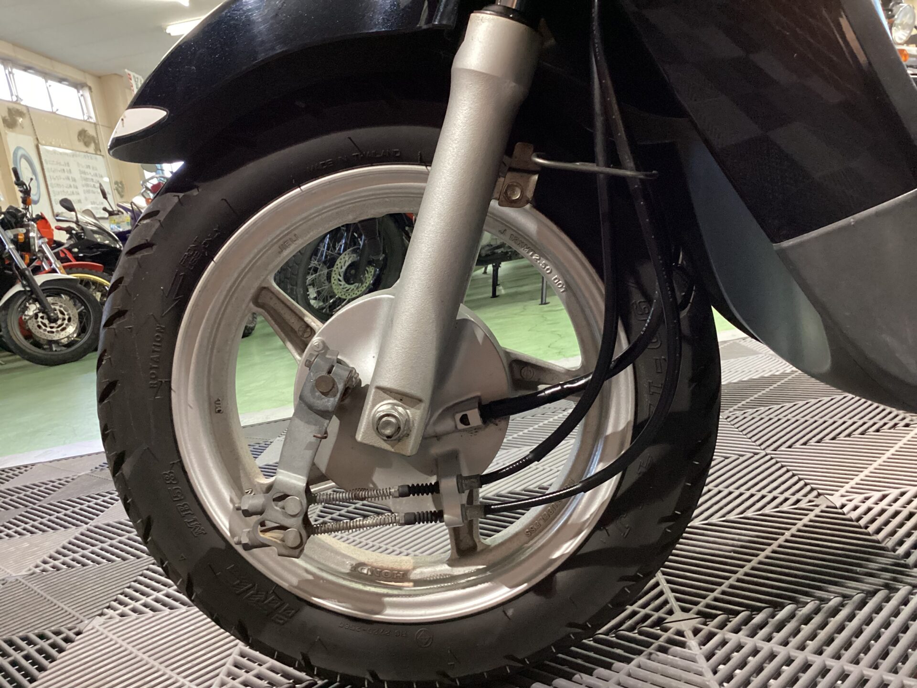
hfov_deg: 58.4
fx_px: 821
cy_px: 344
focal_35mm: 31
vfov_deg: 45.4
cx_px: 458
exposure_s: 1/40
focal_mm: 3.3
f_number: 2.4
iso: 400
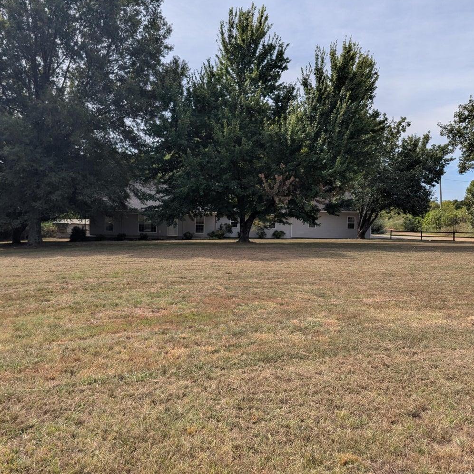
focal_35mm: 29
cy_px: 238
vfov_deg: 55.6
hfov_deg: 55.0
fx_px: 449
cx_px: 178
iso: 39
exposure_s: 1/2096
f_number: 1.85
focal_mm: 6.81
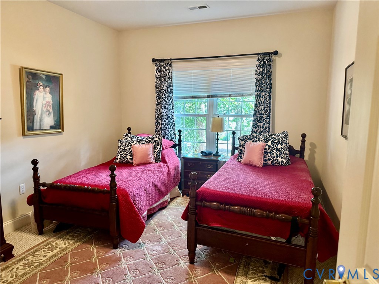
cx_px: 190
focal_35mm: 24
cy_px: 142
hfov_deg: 71.6
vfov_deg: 56.8
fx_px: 263
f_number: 1.78
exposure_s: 1/60
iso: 500
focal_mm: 6.76
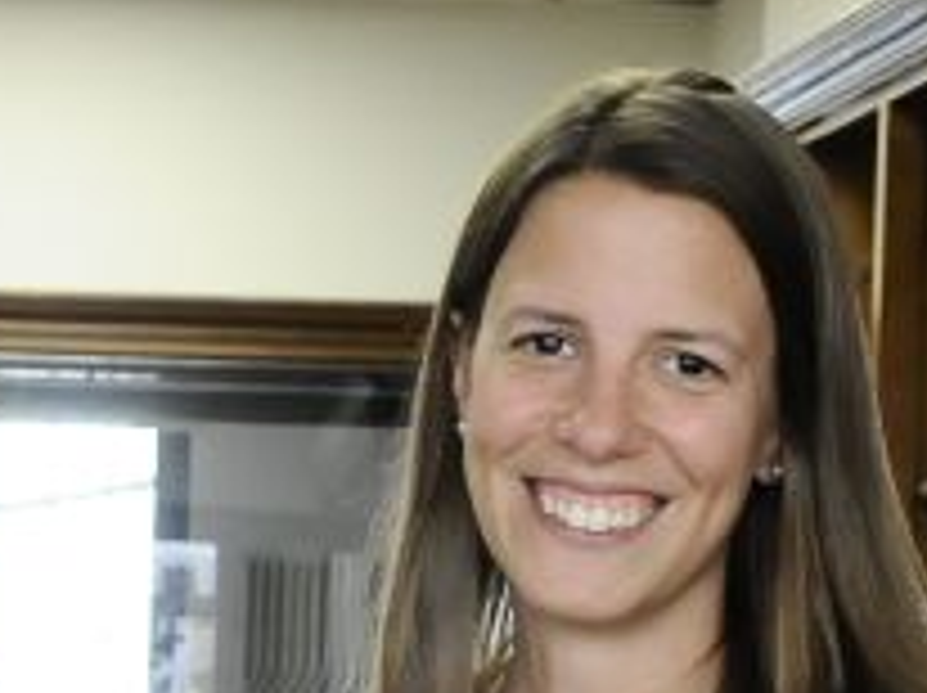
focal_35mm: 235
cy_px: 1213
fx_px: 6286
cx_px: 112
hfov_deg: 8.4
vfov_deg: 6.2
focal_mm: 28
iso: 800
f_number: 5
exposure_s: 1/100
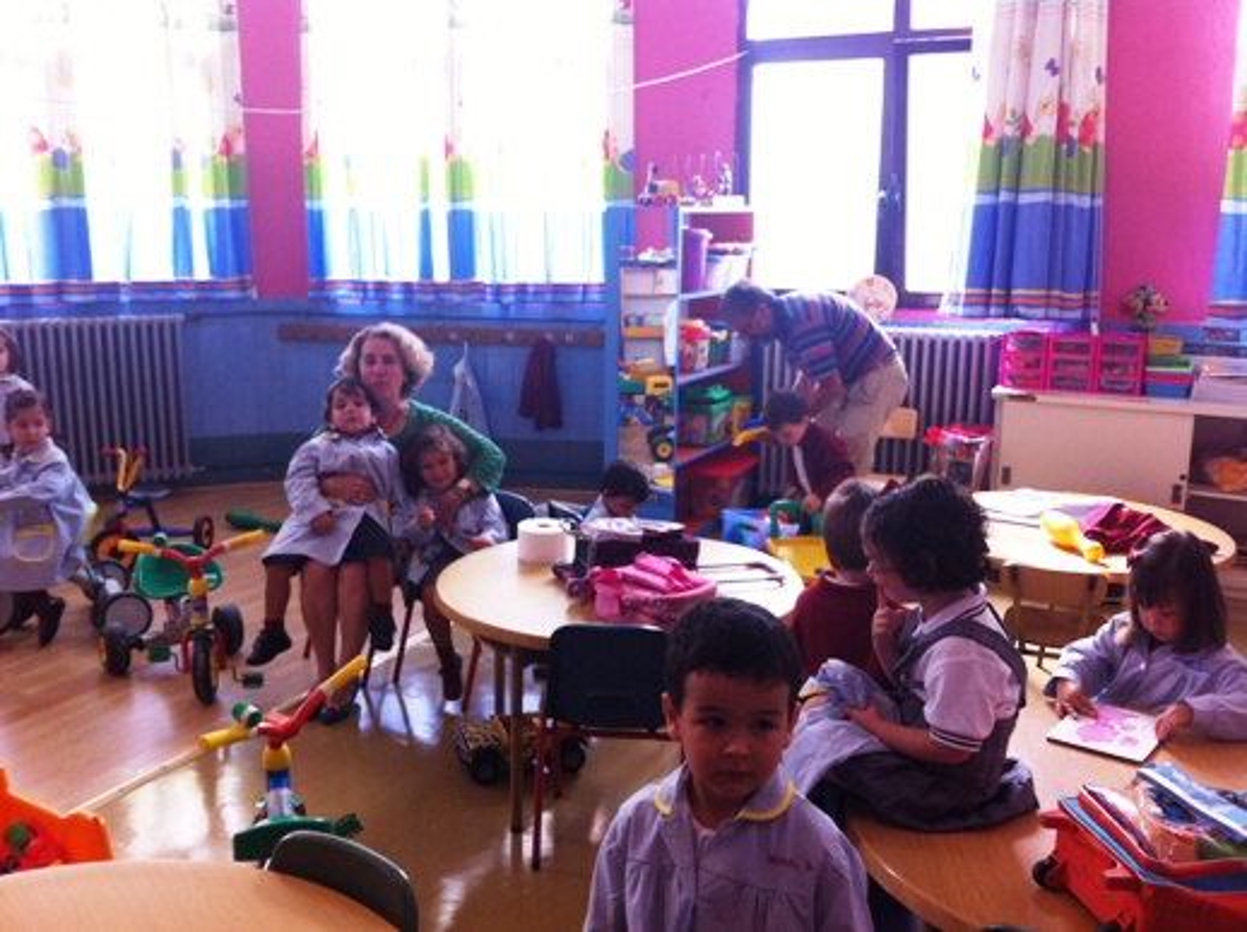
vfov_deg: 40.6
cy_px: 466
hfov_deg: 52.7
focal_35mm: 35
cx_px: 624
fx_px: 1259
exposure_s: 1/40
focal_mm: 3.85
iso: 80
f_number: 2.8
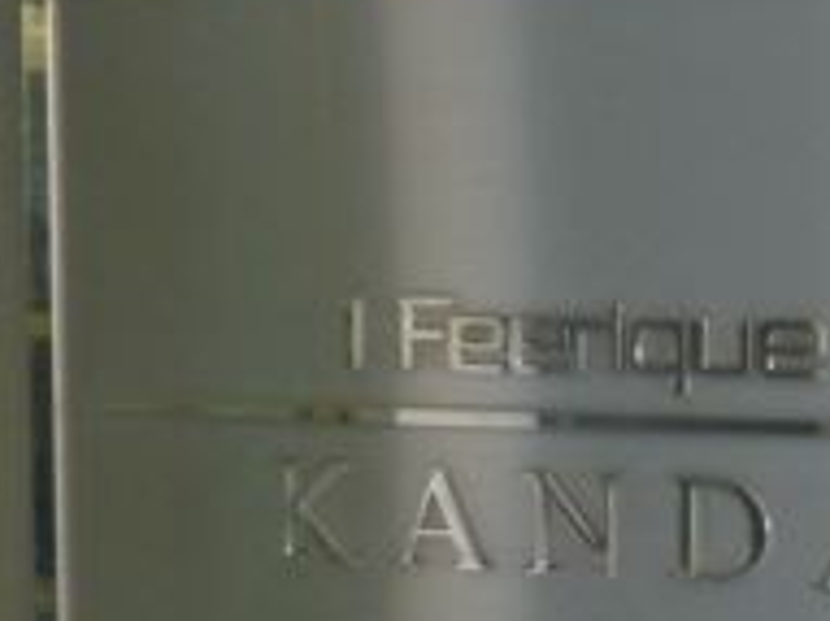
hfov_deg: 20.8
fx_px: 2252
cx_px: 521
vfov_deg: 15.7
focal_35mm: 94
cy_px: 439
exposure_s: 1/60
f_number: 3.1
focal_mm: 5
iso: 400
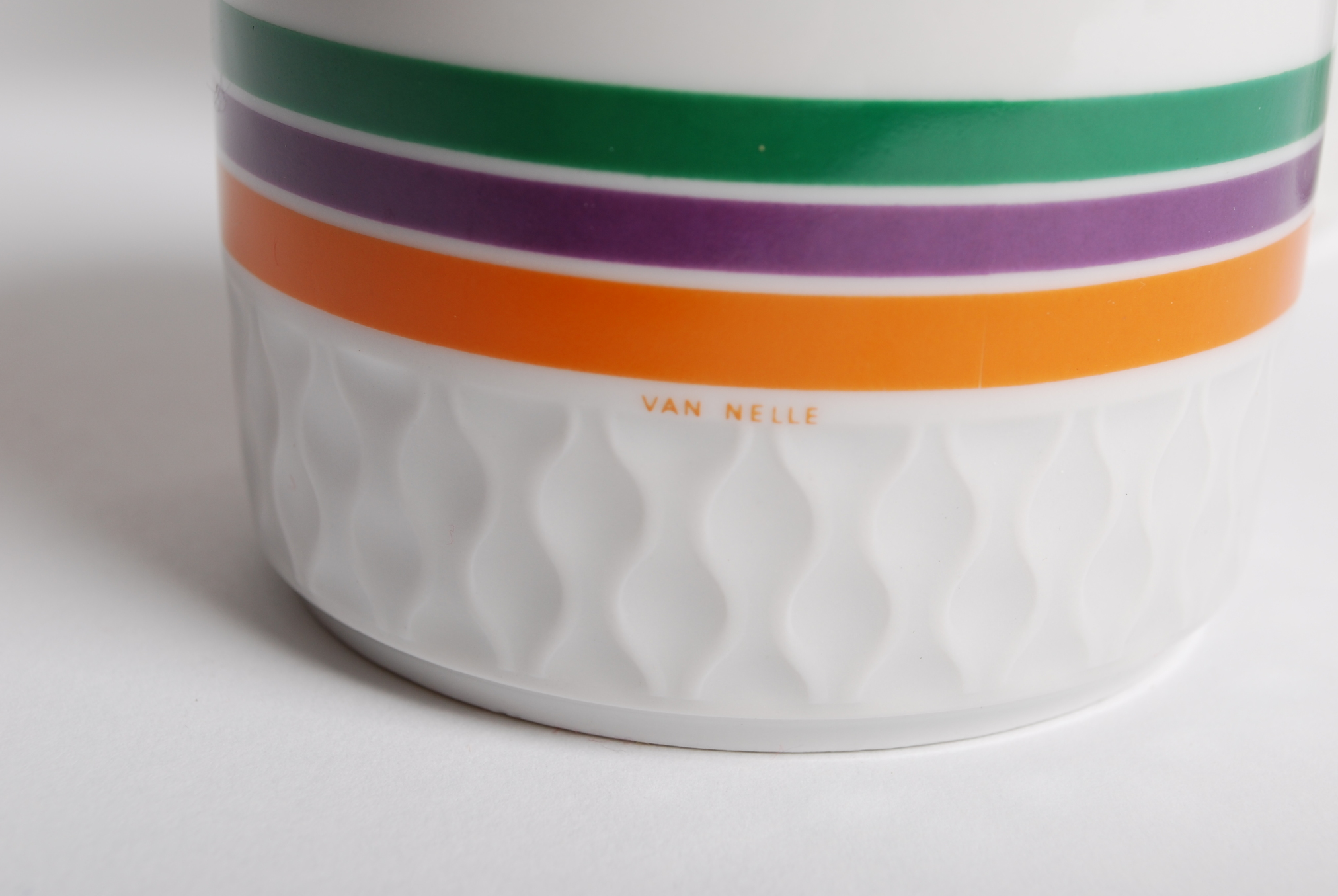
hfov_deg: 31.8
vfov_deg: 21.6
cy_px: 393
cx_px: 746
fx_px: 2344
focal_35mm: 63
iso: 100
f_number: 9
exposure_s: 1/160
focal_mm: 34
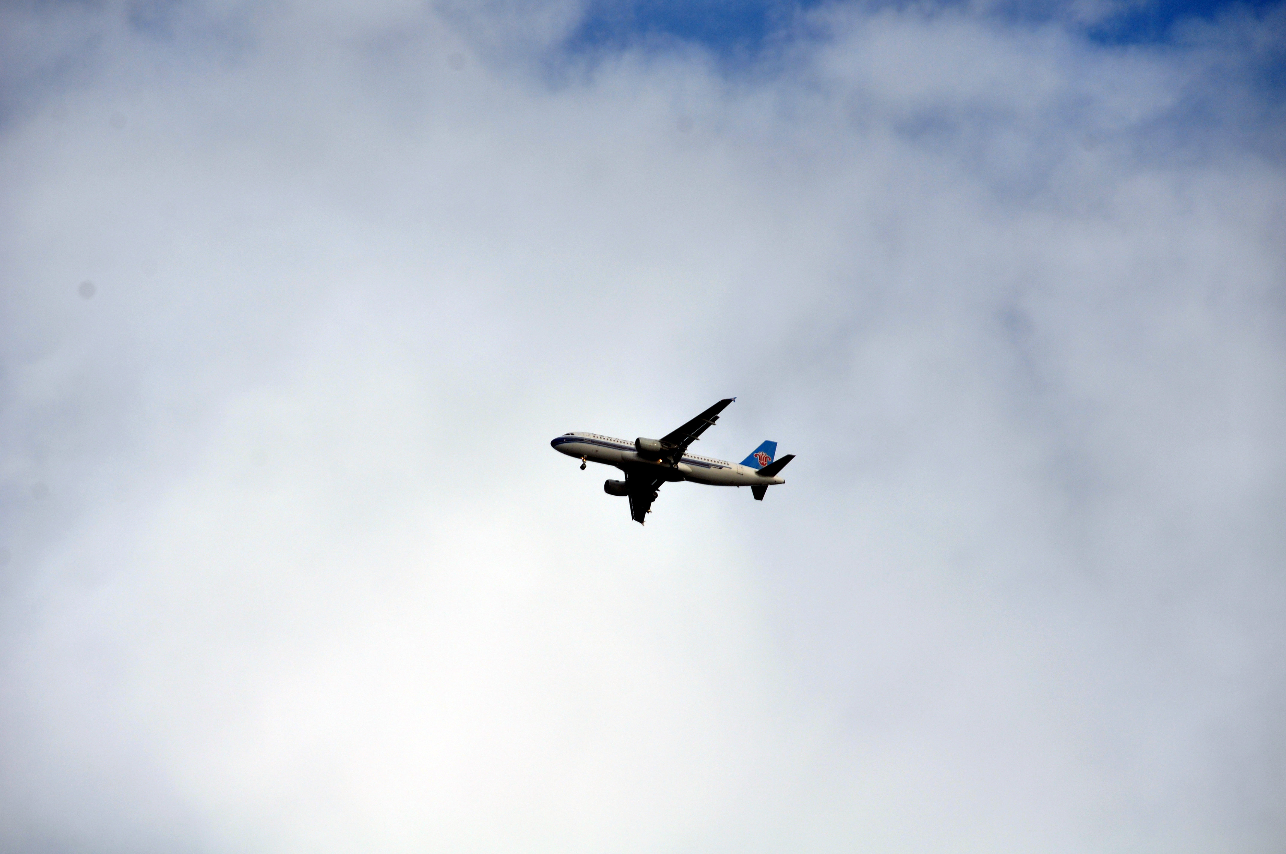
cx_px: 643
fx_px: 10704
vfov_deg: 4.6
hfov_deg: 6.9
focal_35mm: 300
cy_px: 427
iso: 200
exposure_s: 1/320
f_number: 10
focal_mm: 200
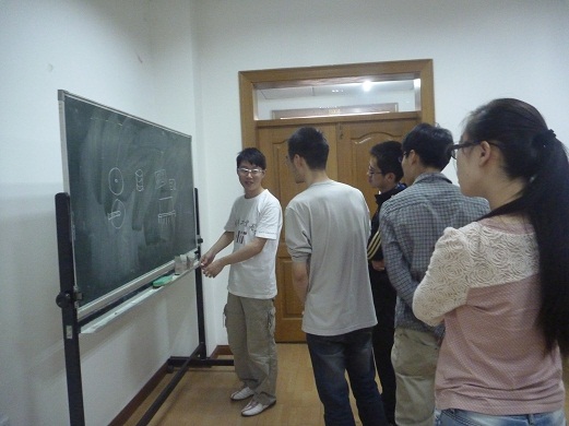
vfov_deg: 49.7
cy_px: 213
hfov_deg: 63.5
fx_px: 460
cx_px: 284
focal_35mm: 28
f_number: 3.3
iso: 800
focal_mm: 5
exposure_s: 1/25
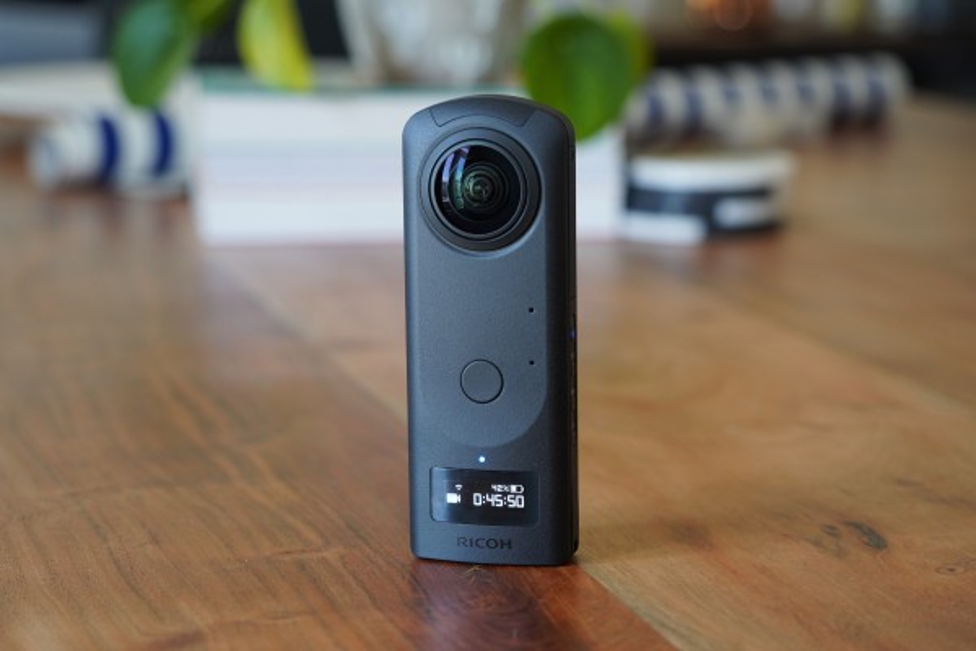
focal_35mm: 90
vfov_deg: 15.2
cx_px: 488
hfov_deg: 22.6
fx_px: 2440
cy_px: 326
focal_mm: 90
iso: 800
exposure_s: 1/40
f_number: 6.3
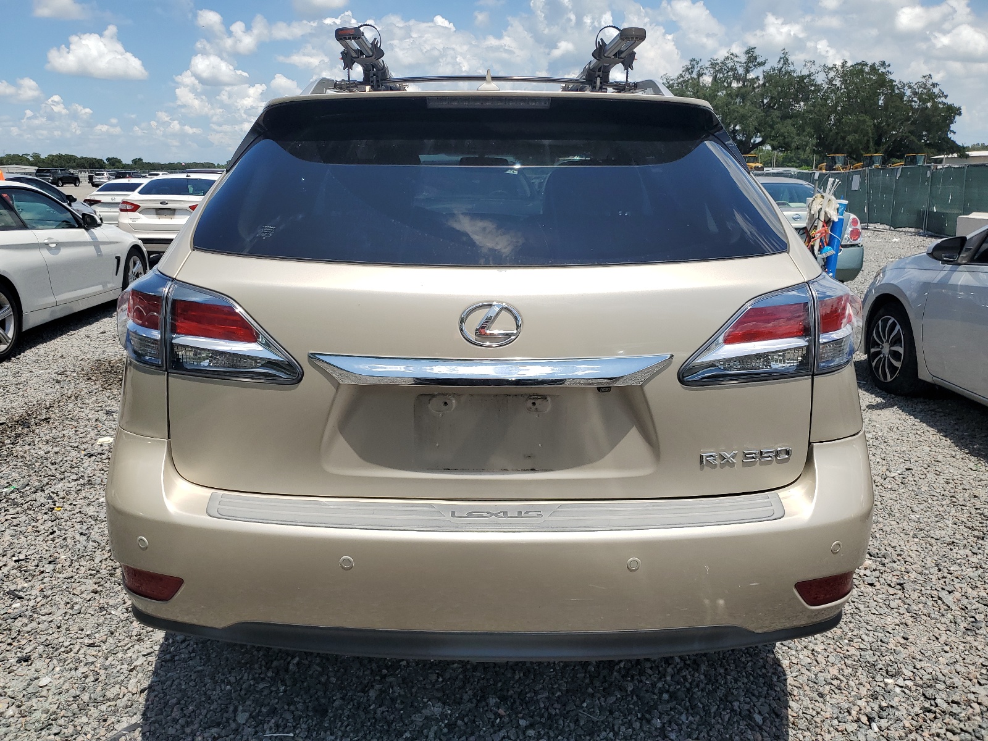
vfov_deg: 53.1
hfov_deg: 67.3
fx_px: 742
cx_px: 494
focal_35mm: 26
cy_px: 370
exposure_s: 1/5000
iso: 50
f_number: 1.5
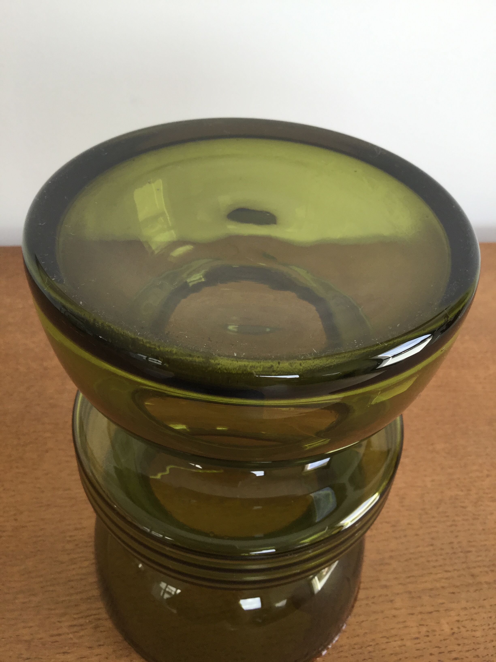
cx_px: 248
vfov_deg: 58.4
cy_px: 331
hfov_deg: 45.4
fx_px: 592
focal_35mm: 31
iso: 25
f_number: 2.4
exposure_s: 1/33
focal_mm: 3.3
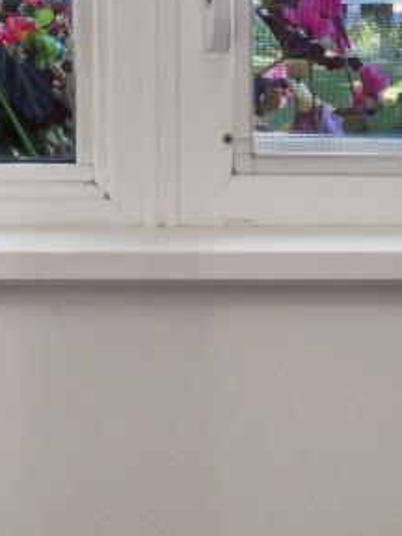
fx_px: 2477
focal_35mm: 160
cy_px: -391
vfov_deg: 11.5
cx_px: -266
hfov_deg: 9.0
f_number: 11
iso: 320
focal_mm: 32
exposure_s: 1/20
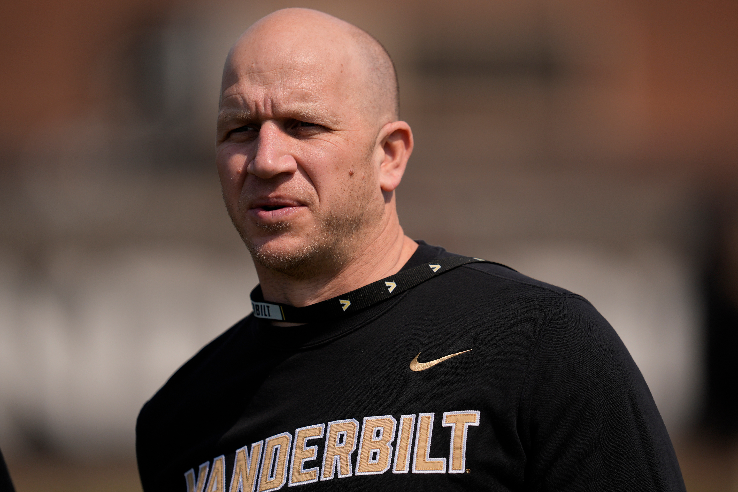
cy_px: 246
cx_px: 369
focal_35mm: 400
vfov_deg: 3.4
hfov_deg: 5.2
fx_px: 8199
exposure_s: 1/8000
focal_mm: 400
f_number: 2.8
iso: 250
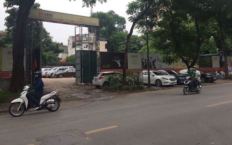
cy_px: 58
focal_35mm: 31
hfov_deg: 61.2
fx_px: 196
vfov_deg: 40.4
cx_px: 117
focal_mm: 4.15
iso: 32
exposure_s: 1/964
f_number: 2.2
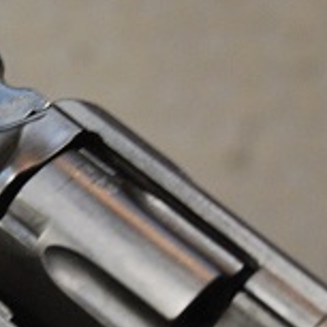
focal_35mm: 220
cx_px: -75
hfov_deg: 7.9
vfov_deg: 7.9
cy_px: 332
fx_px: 2351
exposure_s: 1/30
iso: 1100
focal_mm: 44
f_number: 4.5
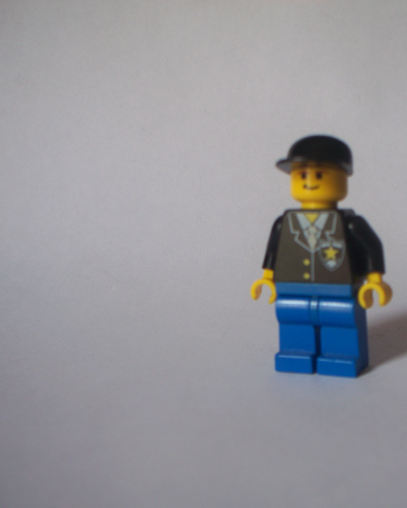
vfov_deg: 40.3
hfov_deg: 32.1
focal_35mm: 46
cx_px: 310
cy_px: 256
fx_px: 693
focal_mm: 7.54
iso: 80
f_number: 2.8
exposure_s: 1/30
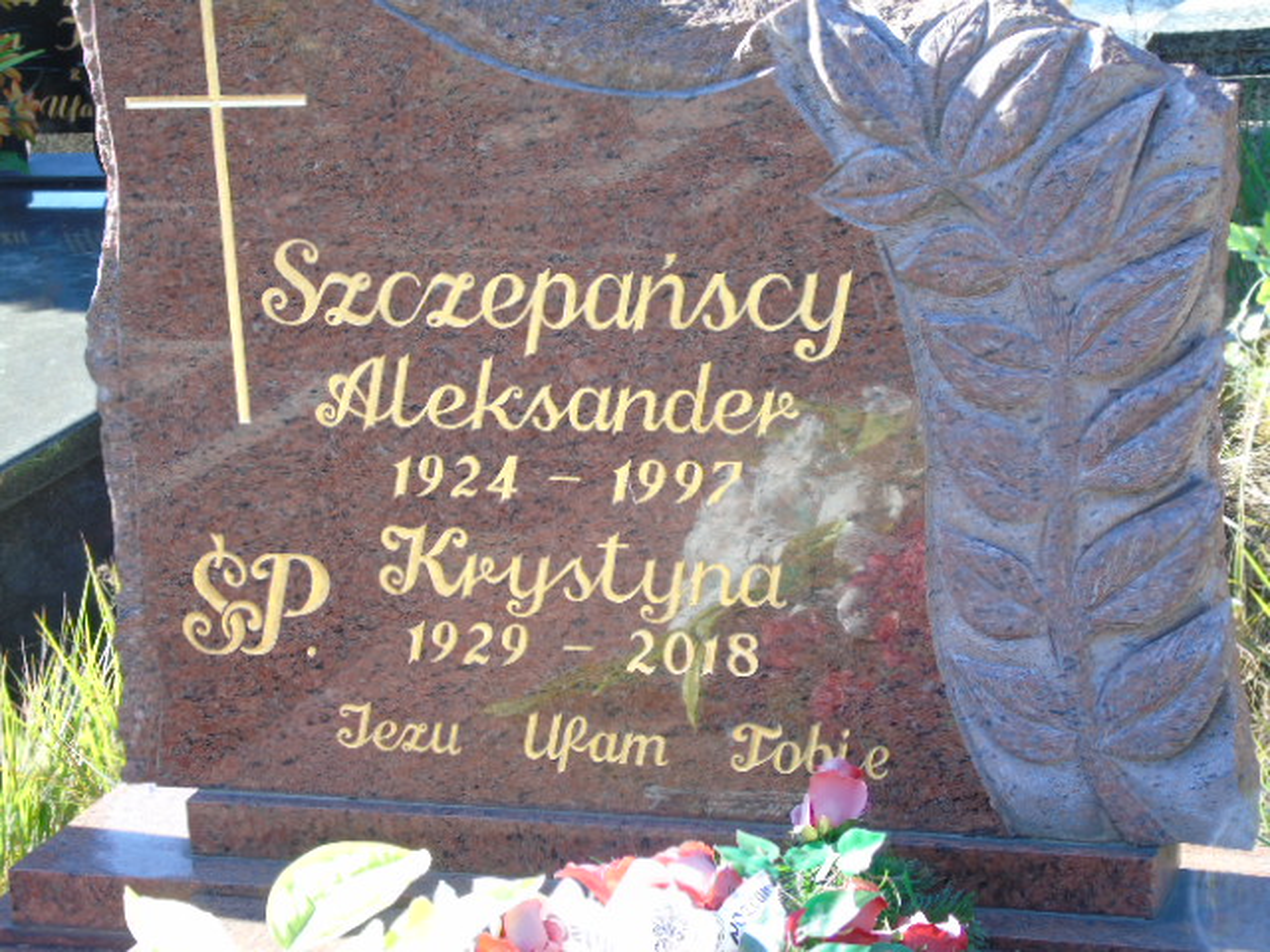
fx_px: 3449
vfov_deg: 15.7
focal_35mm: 94
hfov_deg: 20.9
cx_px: 635
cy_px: 476
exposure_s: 1/60
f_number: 4.3
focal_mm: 17
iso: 80
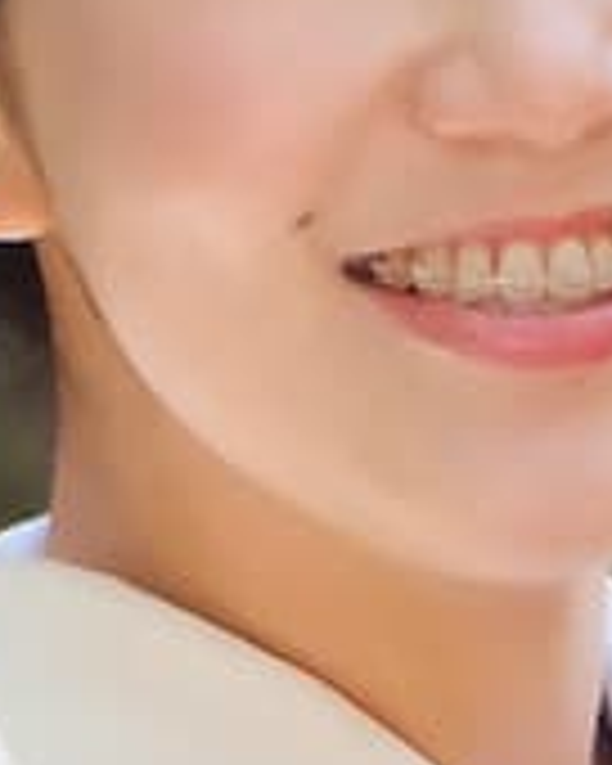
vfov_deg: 2.3
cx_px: 2025
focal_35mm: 834
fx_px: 18883
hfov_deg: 1.8
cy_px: 248
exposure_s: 1/160
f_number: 5.6
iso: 1600
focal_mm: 69.8
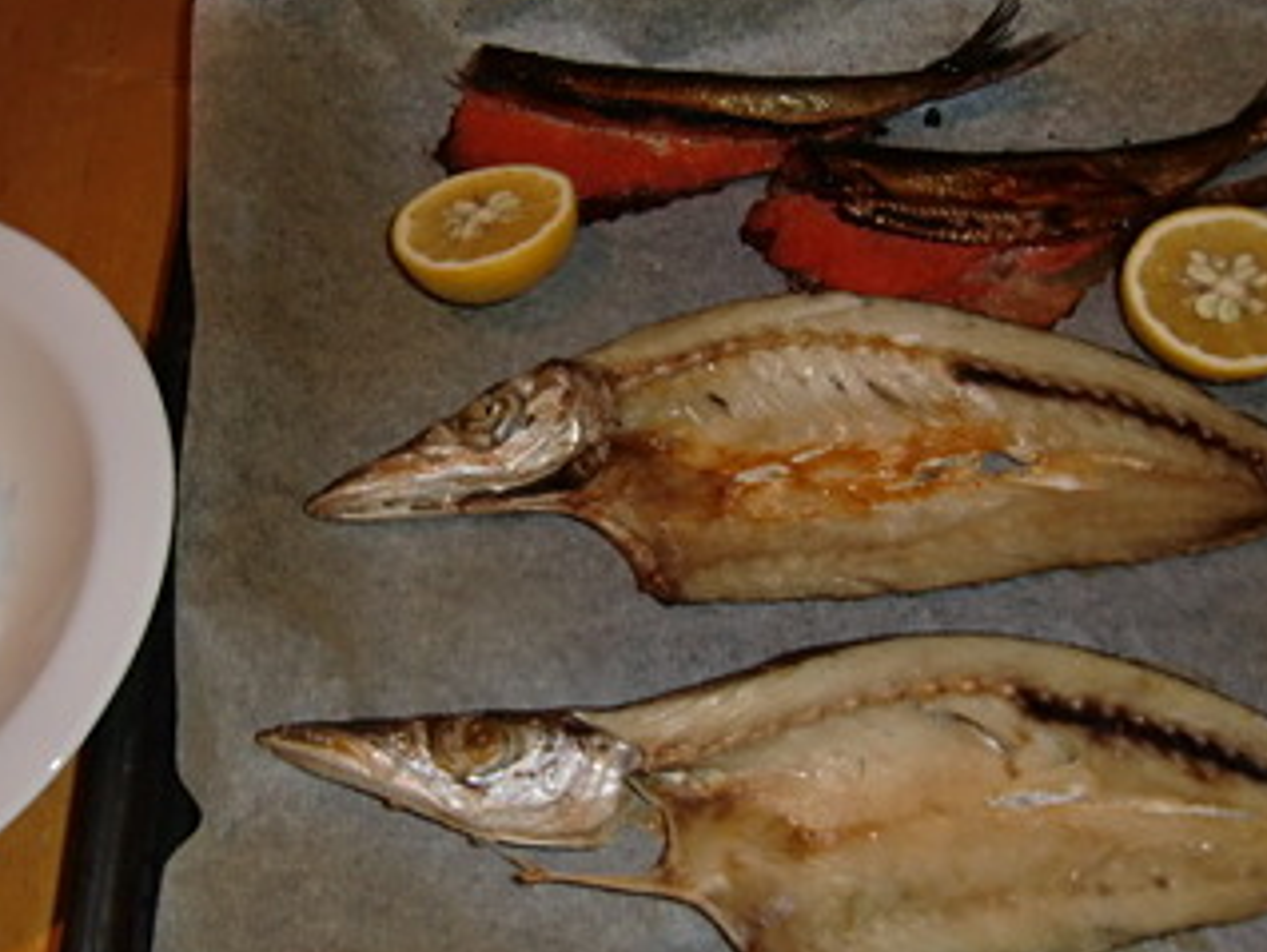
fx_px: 1245
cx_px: 480
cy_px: 486
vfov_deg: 41.8
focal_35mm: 34
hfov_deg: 53.4
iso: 250
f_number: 3.2
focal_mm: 4.3
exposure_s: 1/25
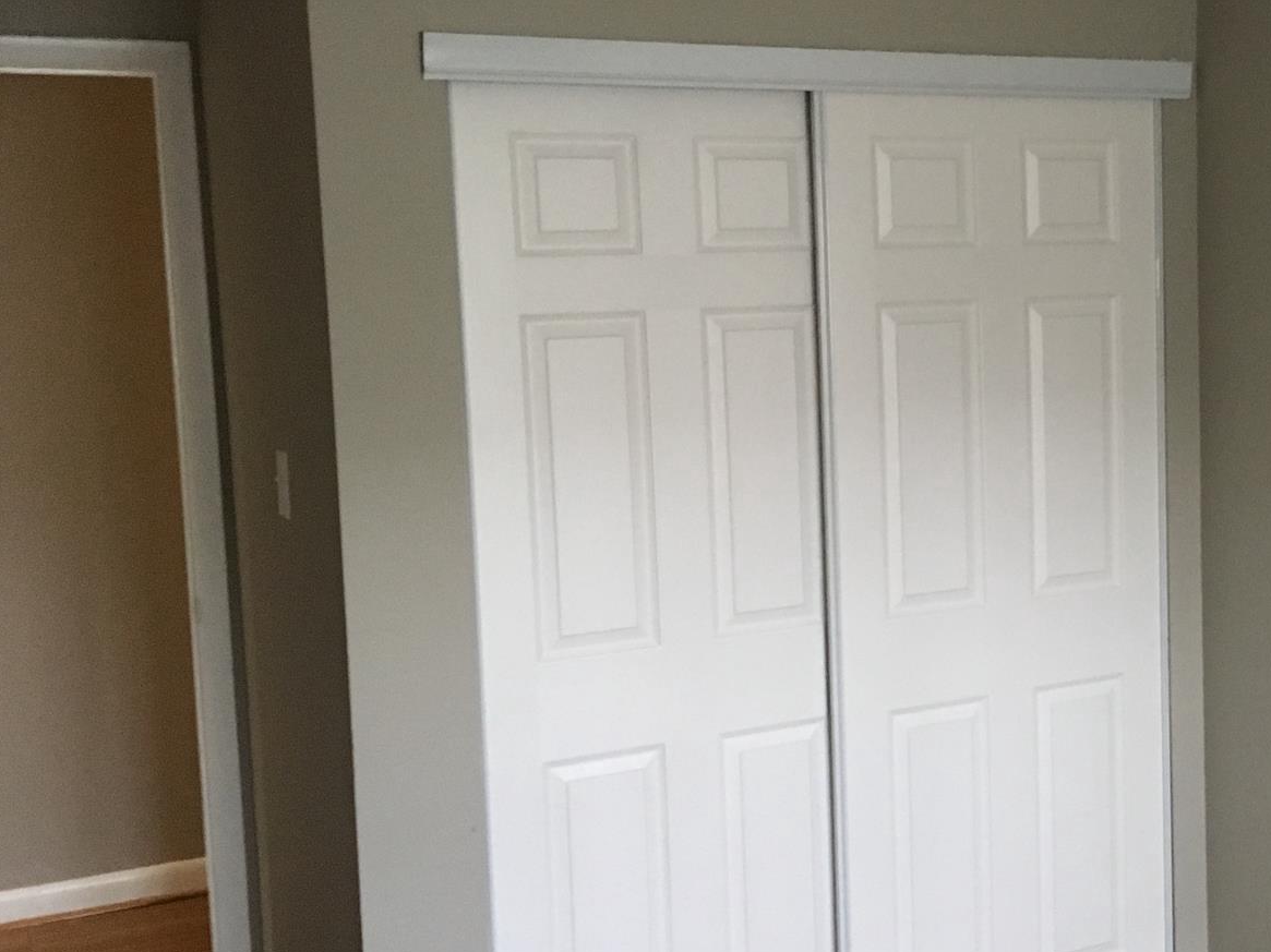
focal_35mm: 51
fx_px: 1872
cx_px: 1075
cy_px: 435
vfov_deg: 28.5
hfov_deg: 35.8
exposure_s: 1/17
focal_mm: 4.15
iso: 200
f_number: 2.2
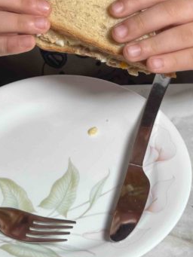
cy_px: 11
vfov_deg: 25.9
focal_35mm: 72
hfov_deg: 20.4
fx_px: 535
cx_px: 68
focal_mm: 6.76
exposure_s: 1/121
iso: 80
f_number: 1.78
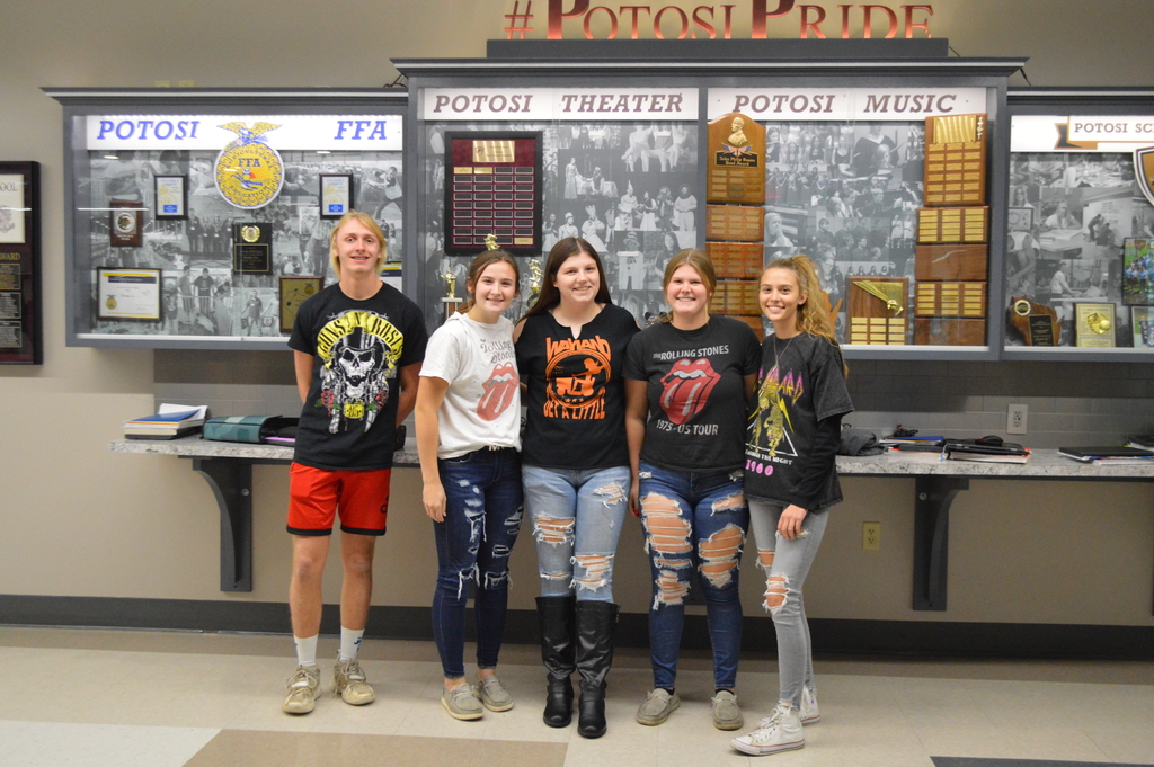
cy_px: 384
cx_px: 577
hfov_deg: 53.2
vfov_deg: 36.8
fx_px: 1153
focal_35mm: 36
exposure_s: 1/160
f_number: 4
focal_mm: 24
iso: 3200
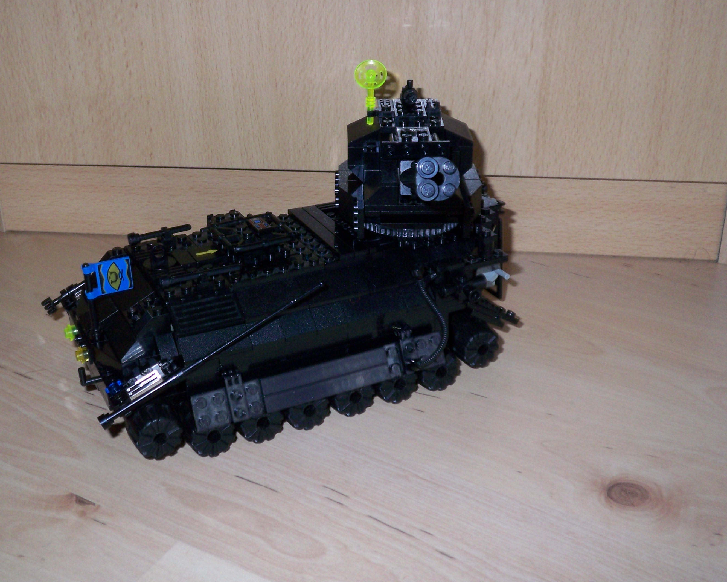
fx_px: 947
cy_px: 268
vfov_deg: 34.1
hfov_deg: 41.9
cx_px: 320
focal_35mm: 44
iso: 125
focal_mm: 6.4
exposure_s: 1/60
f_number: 3.9
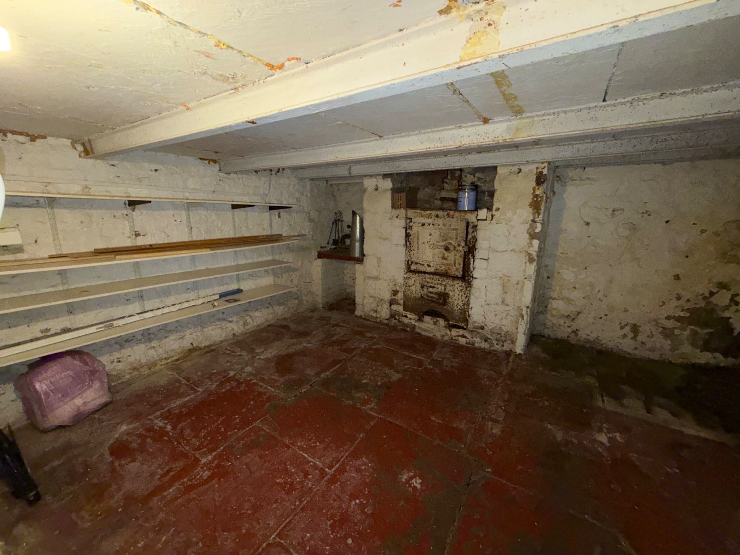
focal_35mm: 14
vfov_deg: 85.7
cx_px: 370
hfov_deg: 102.1
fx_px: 299
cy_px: 278
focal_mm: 2.22
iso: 250
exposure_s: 1/50
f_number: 2.2
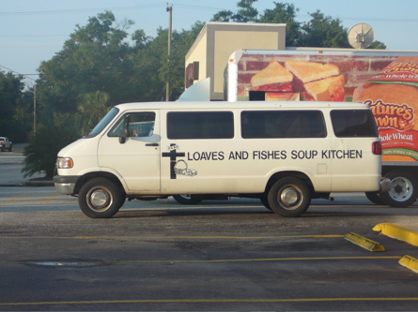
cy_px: 156
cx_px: 209
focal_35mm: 87
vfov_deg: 16.9
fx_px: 1050
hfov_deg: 22.5
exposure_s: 1/320
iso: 80
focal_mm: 13
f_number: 3.8
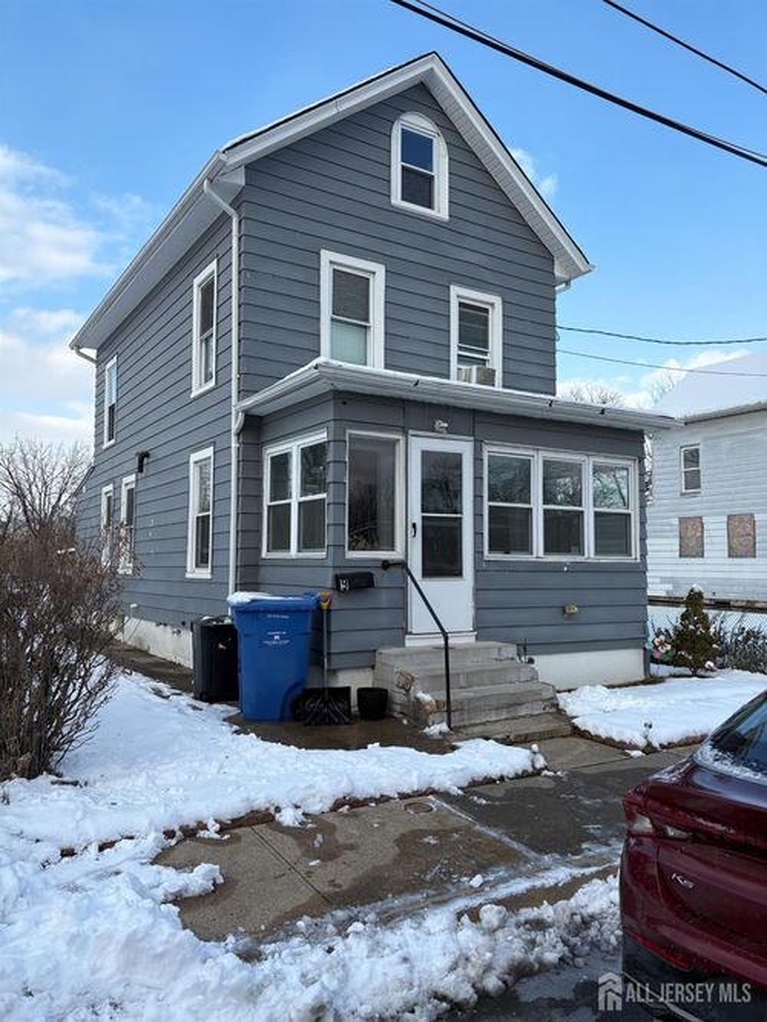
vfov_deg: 67.3
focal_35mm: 26
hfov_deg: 53.1
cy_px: 511
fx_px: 768
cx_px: 384
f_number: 1.6
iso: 50
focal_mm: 5.96
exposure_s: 1/1337
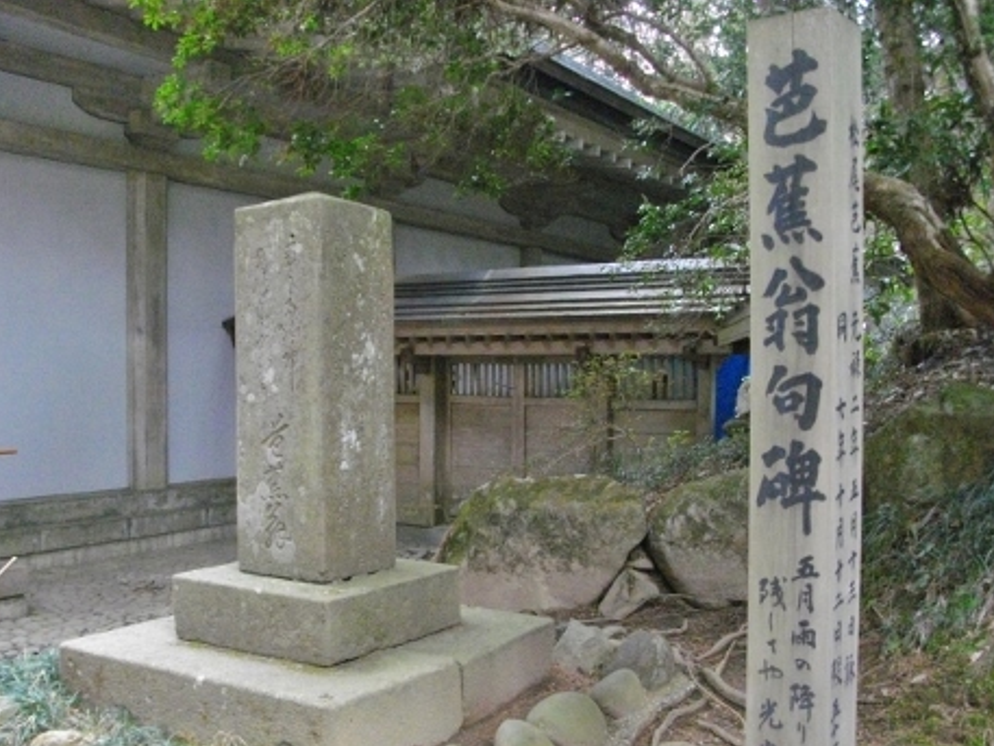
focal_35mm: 35
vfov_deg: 40.7
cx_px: 492
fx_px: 1005
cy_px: 406
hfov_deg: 52.6
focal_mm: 5.7
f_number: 2.9
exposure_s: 1/100
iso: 687
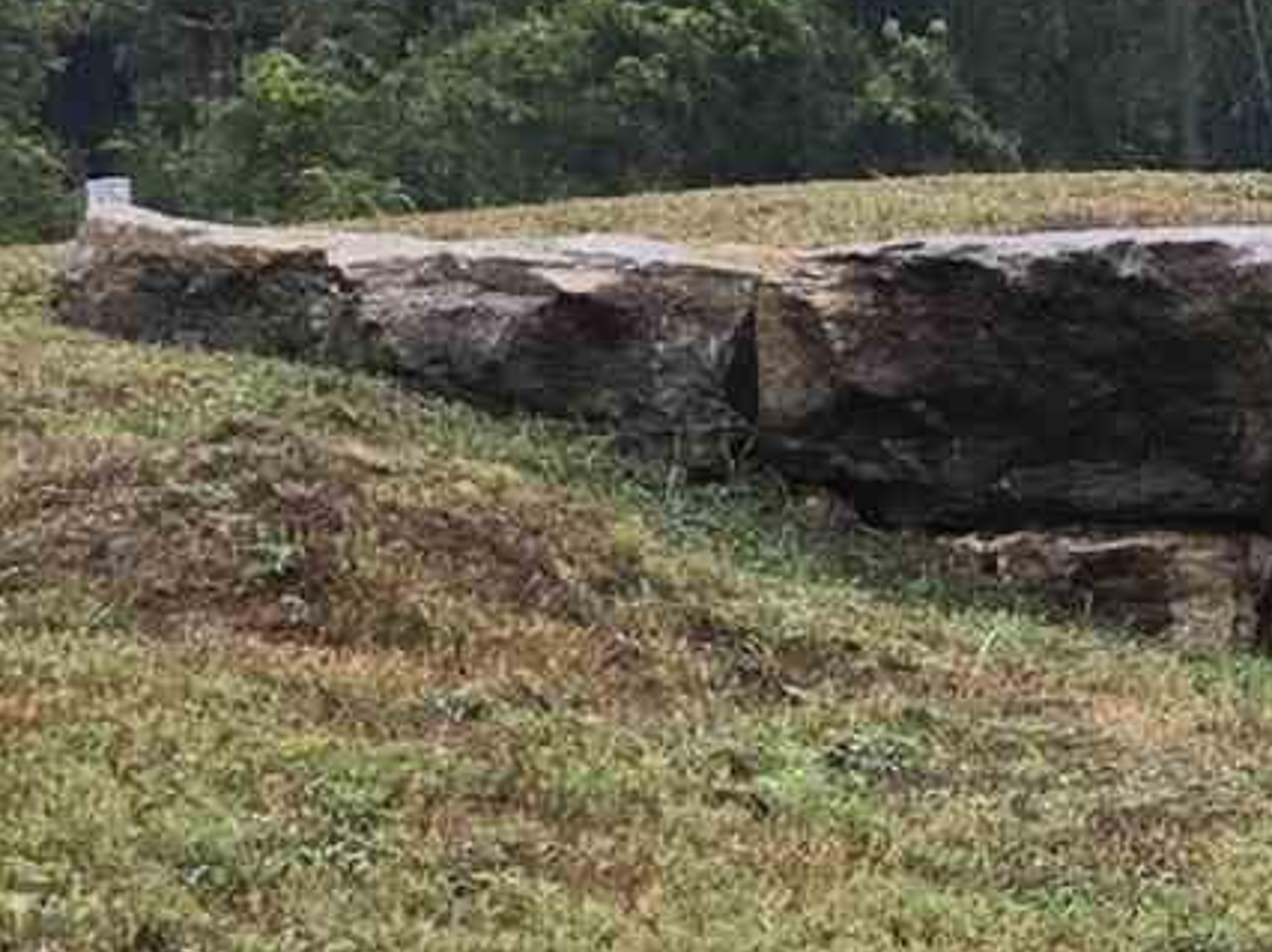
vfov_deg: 8.8
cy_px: 1200
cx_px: 2144
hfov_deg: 11.2
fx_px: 6096
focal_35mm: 166
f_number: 1.8
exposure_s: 1/180
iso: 32
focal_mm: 5.4
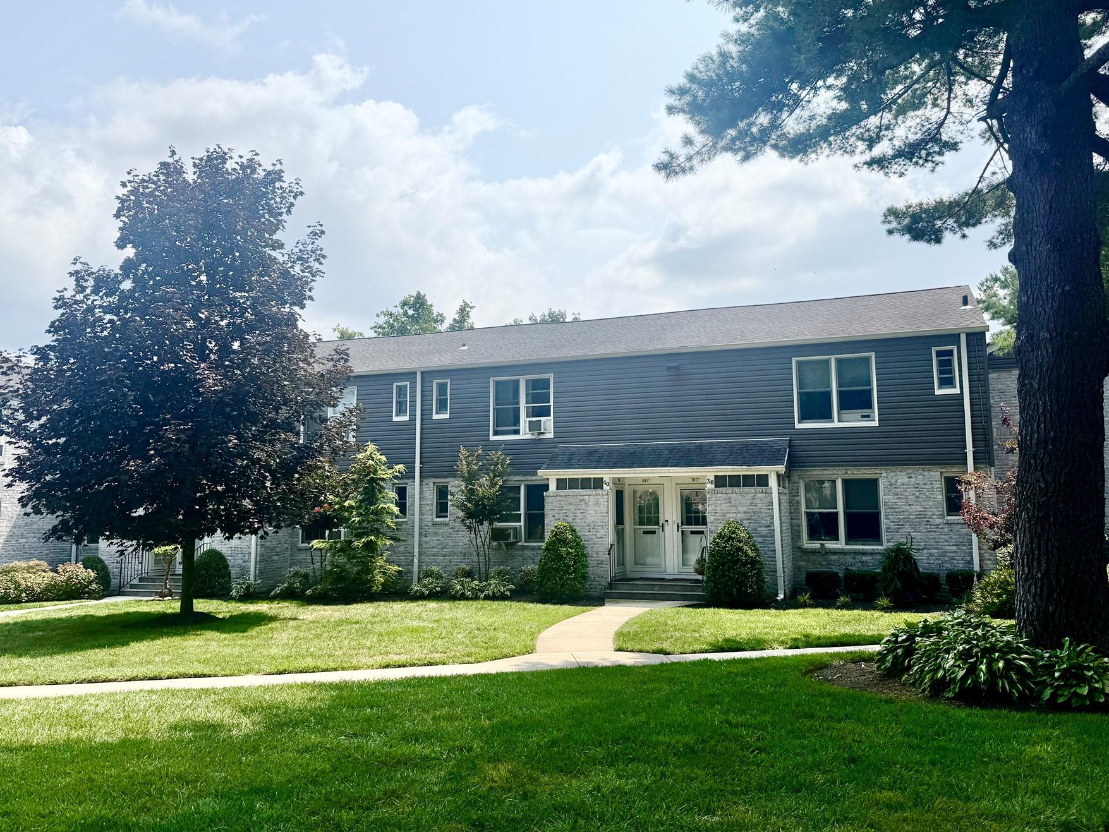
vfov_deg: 49.7
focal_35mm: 28
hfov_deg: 63.4
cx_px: 585
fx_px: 897
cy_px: 386
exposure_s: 1/8130
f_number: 1.78
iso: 80
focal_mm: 6.76
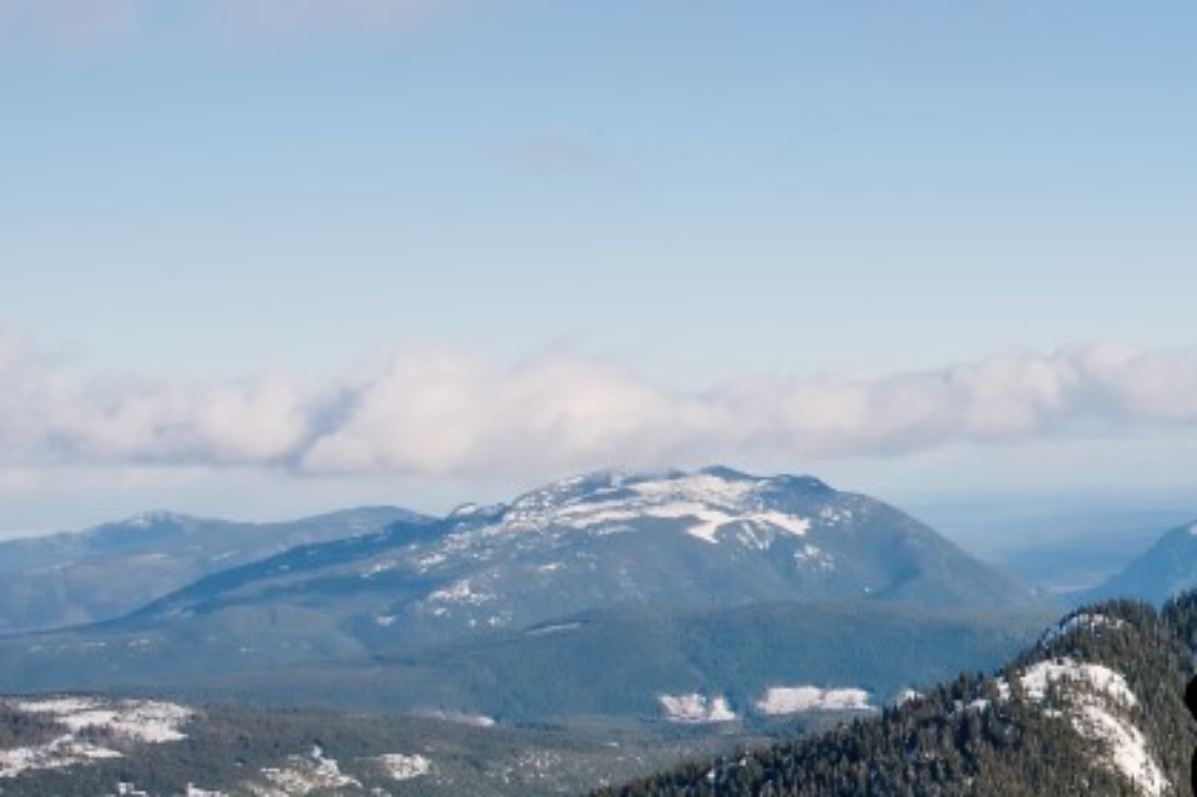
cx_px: 1388
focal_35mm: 84
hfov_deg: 22.5
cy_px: 568
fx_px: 2792
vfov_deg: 16.2
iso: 200
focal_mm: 32
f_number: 11
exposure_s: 1/500
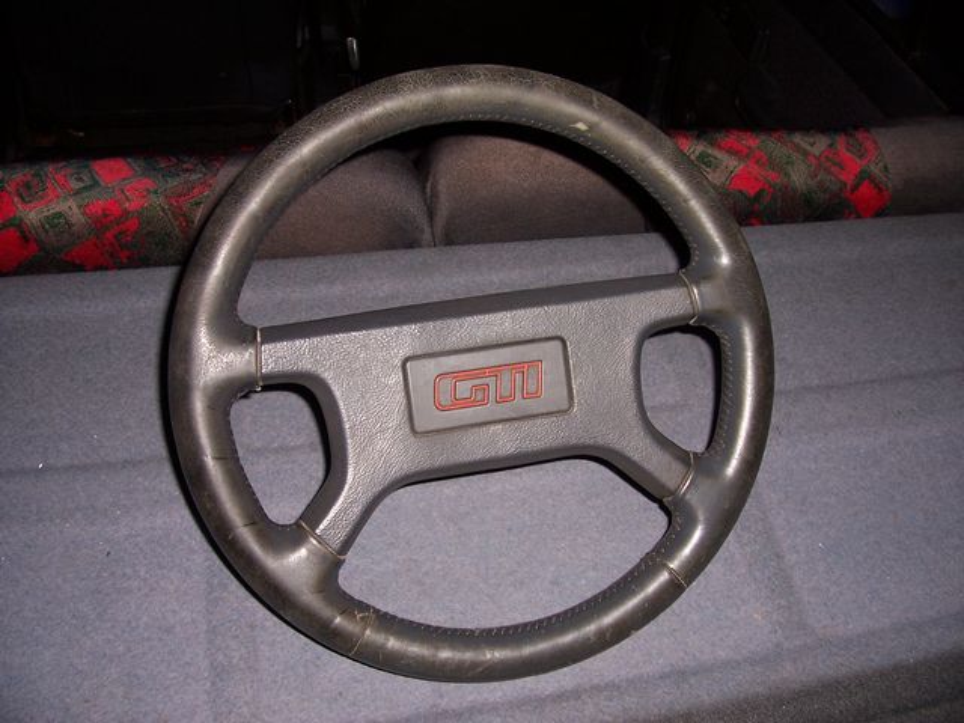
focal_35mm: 34
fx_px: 947
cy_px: 362
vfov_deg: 41.8
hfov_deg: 54.0
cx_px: 482
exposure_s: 1/60
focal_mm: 5.6
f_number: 2.7
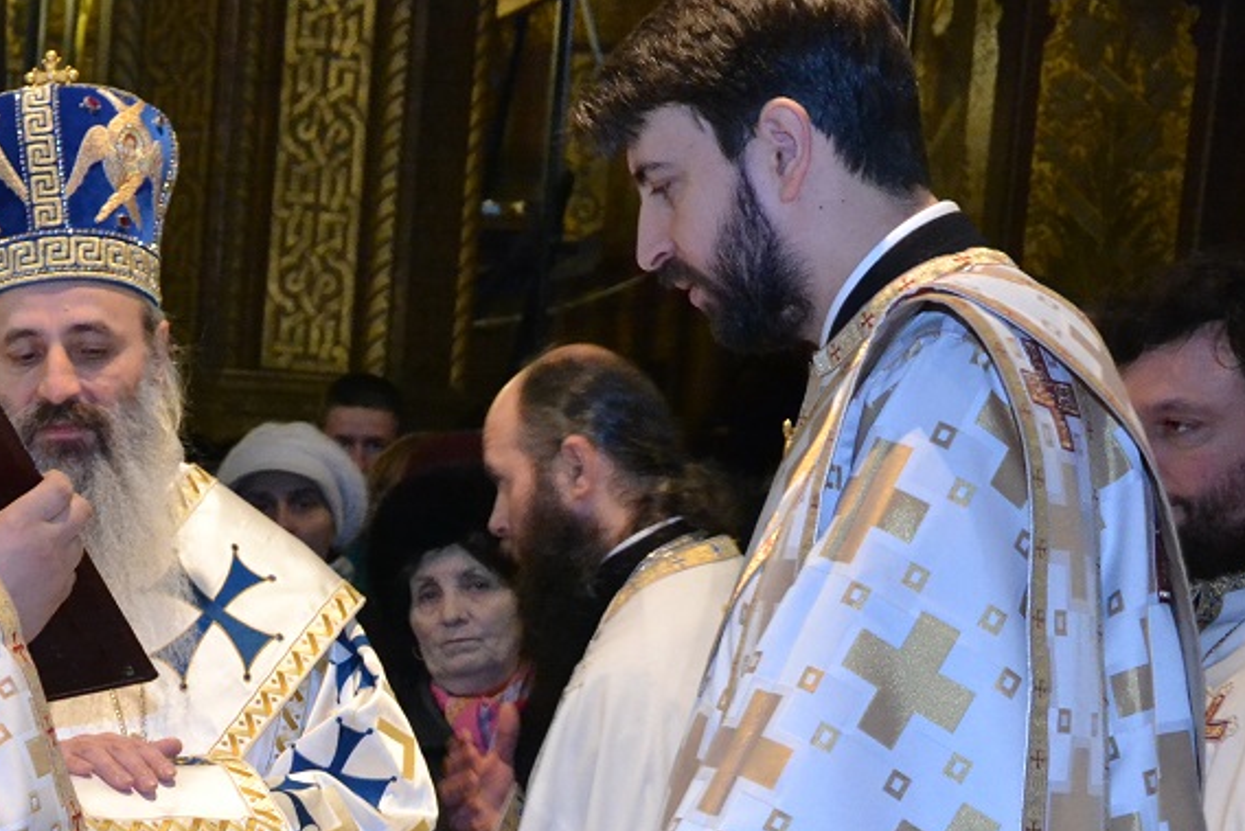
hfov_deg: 21.0
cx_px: 132
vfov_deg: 14.2
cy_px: 802
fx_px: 3286
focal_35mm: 95
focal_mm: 30
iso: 3200
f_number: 4.2
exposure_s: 1/30
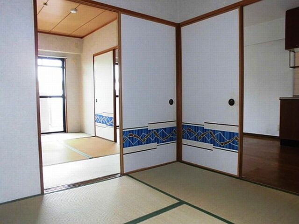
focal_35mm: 26
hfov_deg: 67.3
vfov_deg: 53.1
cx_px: 150
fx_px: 225
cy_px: 112
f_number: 3.5
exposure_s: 1/60
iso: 200
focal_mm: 4.6
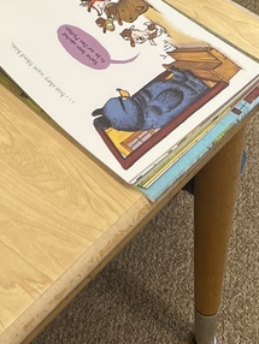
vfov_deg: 18.5
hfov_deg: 15.6
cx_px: 5
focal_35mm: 93
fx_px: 926
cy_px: -179
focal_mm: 5.7
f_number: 1.5
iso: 80
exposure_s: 1/120
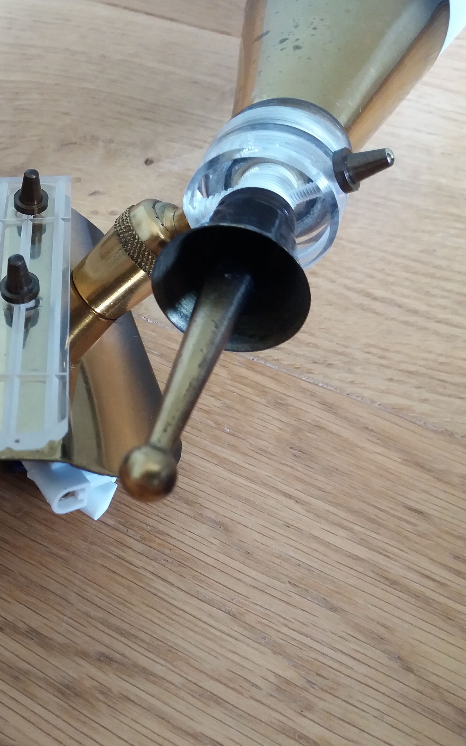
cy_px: 375
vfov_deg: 49.3
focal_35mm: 40
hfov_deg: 29.4
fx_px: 813
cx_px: -22
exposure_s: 1/30
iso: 125
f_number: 1.9
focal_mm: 3.7
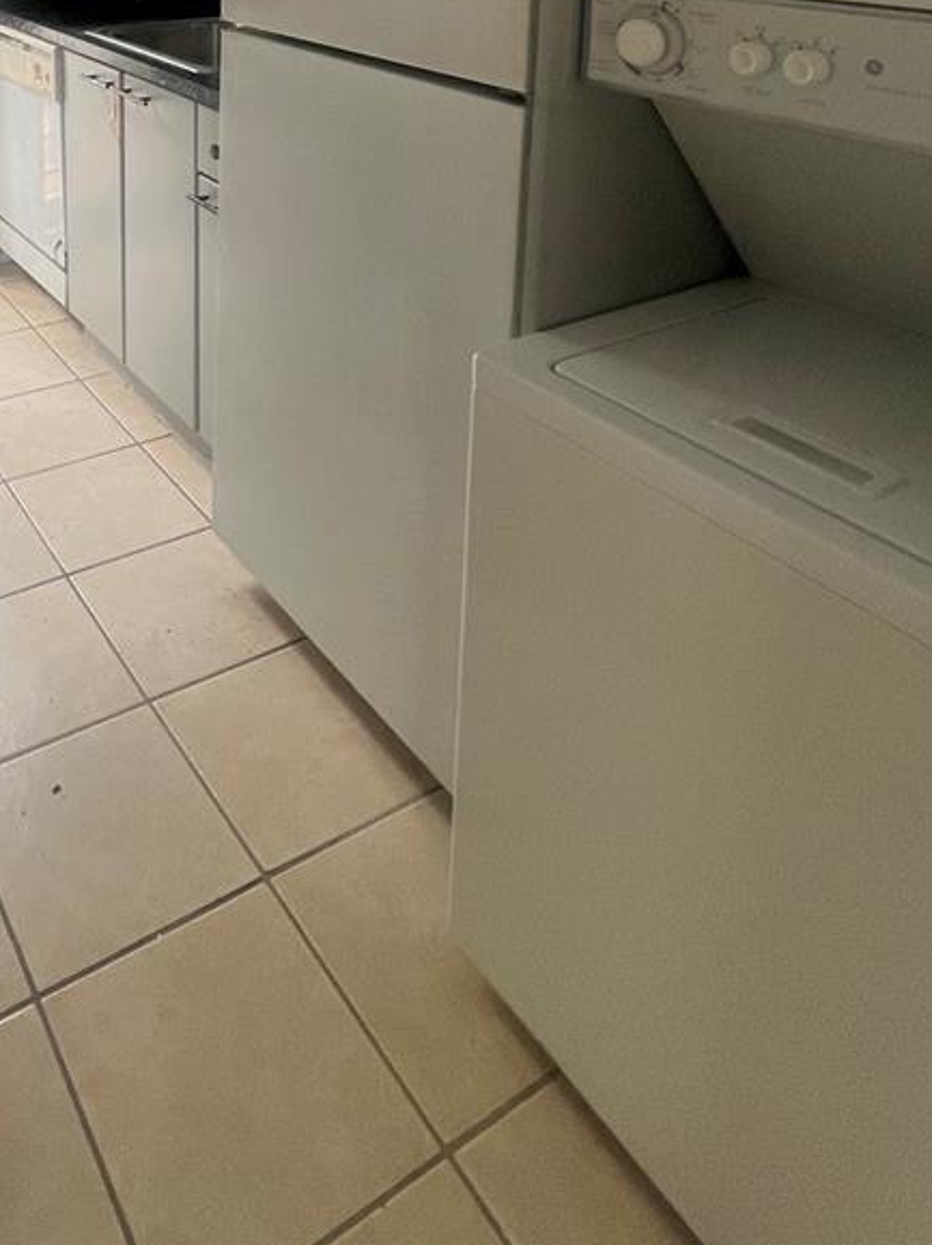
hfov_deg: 46.6
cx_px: 103
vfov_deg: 52.8
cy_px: 19
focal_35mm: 27
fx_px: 970
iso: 100
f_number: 1.8
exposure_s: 1/99
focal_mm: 1.57
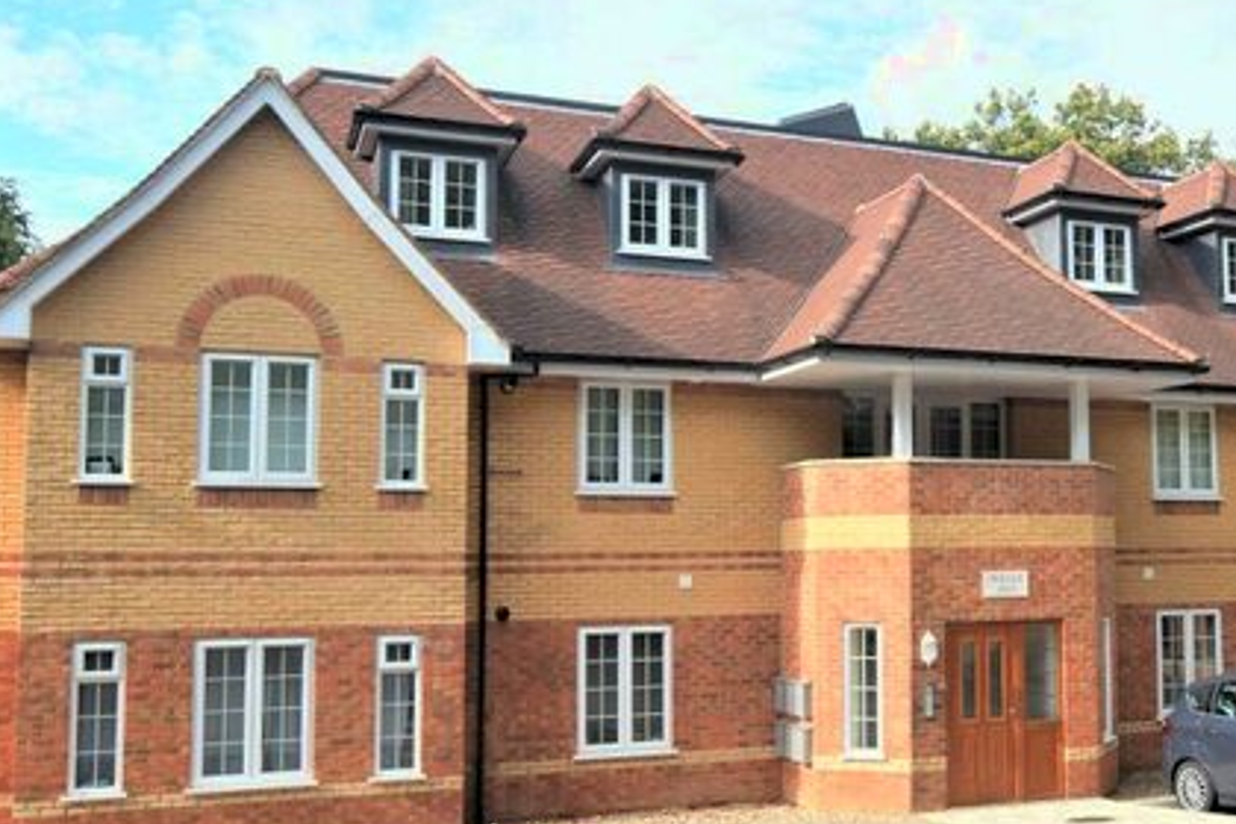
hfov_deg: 47.6
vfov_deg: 33.4
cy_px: 461
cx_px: 827
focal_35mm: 40
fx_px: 1373
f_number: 8
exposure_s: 1/250
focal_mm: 16
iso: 200
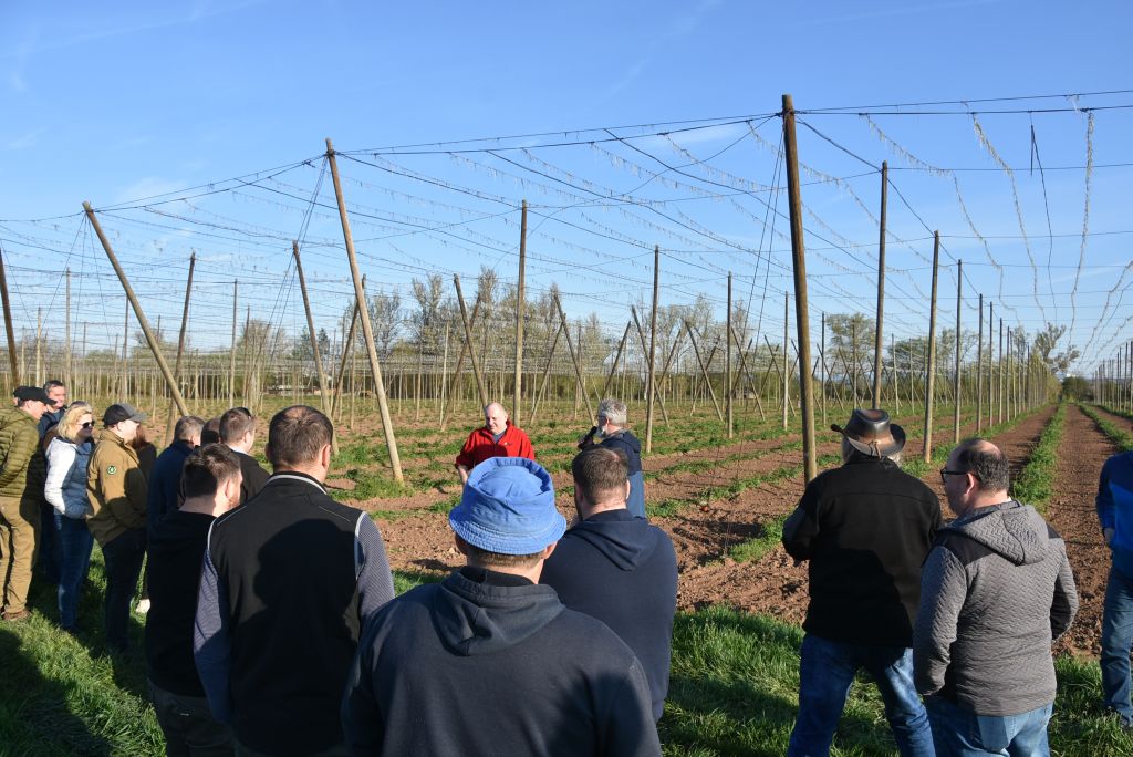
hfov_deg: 67.4
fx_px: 850
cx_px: 566
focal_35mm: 27
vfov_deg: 48.0
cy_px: 378
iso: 280
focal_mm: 18
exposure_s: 1/500
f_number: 8
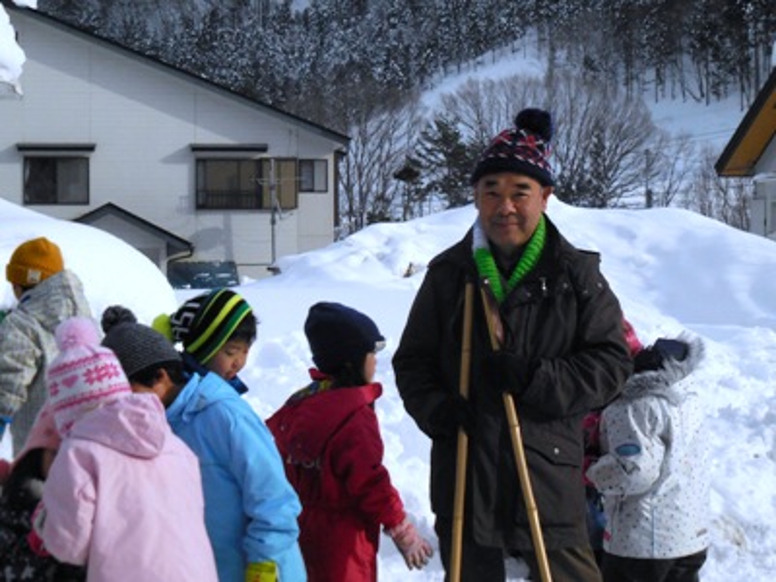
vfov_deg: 18.2
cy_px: 291
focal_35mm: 81
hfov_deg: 24.1
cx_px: 388
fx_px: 1816
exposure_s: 1/1250
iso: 400
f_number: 9.8
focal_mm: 14.5
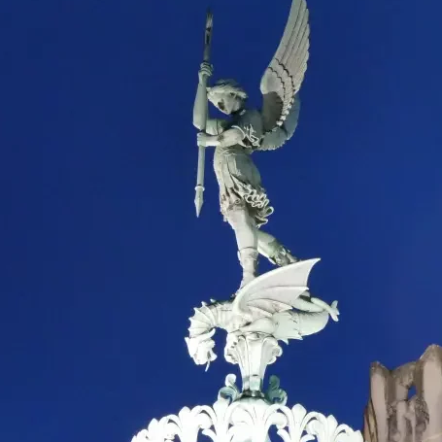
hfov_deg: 5.2
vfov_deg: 5.2
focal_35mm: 339
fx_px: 4897
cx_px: 241
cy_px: 277
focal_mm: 109
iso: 6400
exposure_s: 1/25
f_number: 10
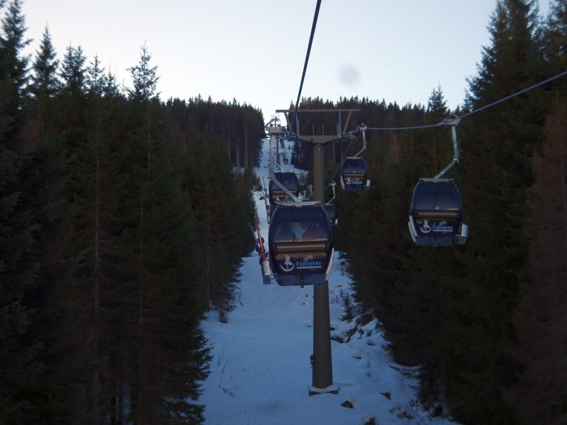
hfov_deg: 19.6
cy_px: 212
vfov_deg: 14.8
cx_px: 284
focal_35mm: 100
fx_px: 1638
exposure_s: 1/400
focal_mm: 17.01
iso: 80
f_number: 5
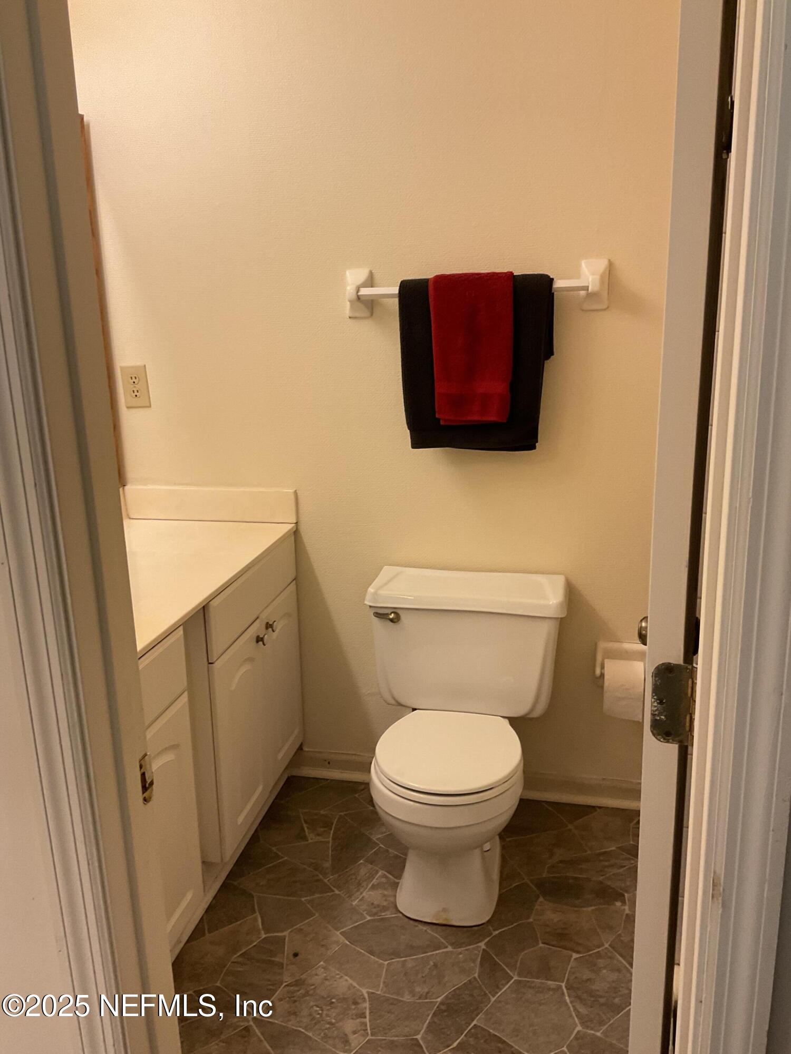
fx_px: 884
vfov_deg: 61.7
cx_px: 396
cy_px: 527
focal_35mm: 29
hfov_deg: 48.2
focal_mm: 3
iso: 64
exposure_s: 1/60
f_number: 1.8
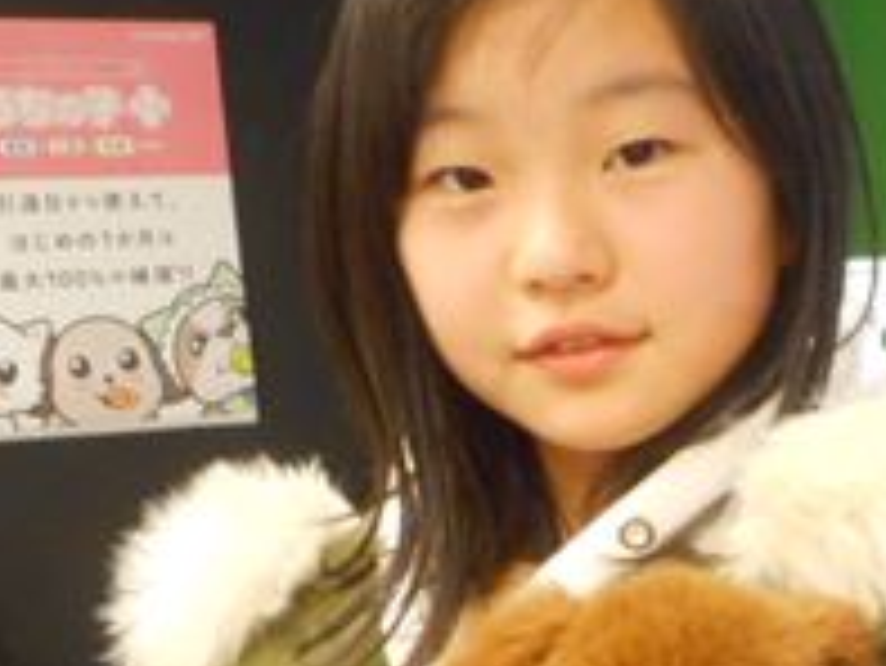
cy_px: 702
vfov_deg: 18.8
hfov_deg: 24.7
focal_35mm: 76
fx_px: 1946
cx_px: 837
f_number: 3.7
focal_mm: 4.5
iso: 400
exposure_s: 1/25
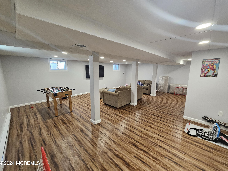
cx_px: 114
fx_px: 86
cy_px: 86
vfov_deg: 89.9
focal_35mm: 13
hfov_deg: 106.2
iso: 320
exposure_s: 1/60
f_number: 2.2
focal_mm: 2.2
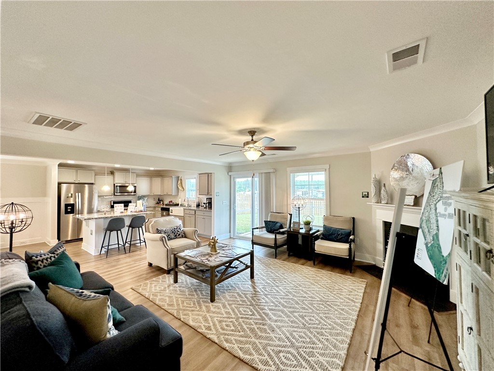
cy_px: 186
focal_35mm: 14
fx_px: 200
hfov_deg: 102.1
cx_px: 247
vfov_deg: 85.7
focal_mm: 2.22
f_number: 2.2
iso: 250
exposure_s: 1/120
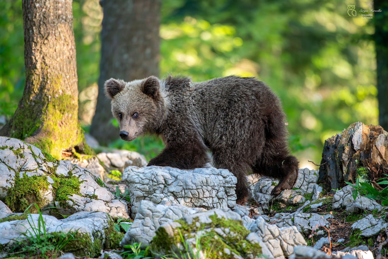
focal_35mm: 400
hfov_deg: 5.2
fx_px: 4311
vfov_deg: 3.4
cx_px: 194
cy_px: 130
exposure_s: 1/320
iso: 4000
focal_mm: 400
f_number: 4
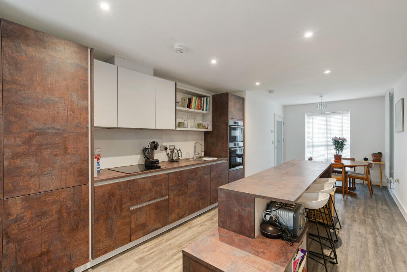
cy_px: 136
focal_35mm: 16
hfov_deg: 96.7
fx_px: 181
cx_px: 204
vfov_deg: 73.8
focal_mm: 16
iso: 640
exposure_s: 1/5
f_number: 8
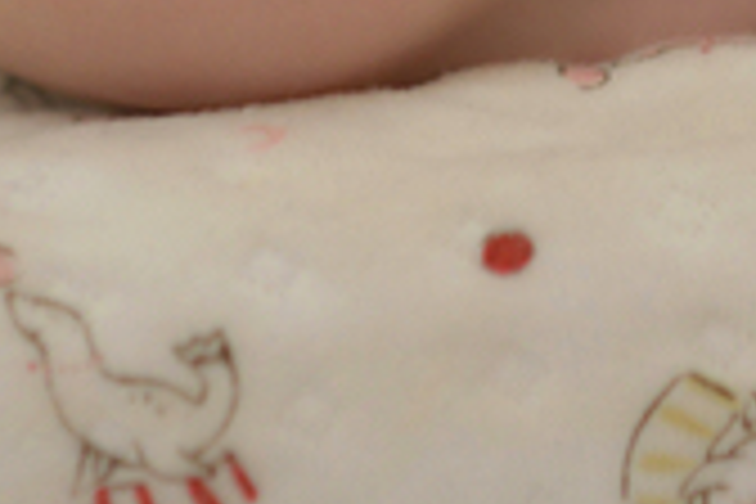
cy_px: -713
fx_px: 9575
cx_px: 666
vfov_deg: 3.0
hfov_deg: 4.5
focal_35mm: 456
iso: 1000
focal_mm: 85
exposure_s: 1/50
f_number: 1.8
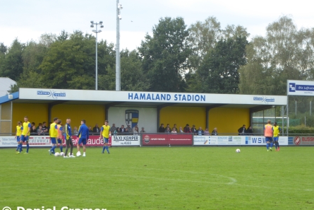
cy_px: 100
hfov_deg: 14.4
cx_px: 157
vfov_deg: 9.7
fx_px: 1239
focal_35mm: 142
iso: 80
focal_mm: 24.2
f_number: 5.3
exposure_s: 1/100
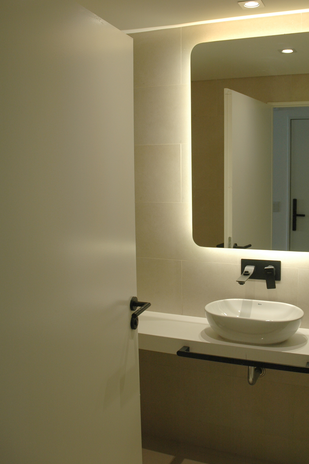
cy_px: 215
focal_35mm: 35
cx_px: 198
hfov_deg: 37.5
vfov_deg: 54.4
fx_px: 451
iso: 200
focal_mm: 18
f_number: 4.5
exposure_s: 1/80
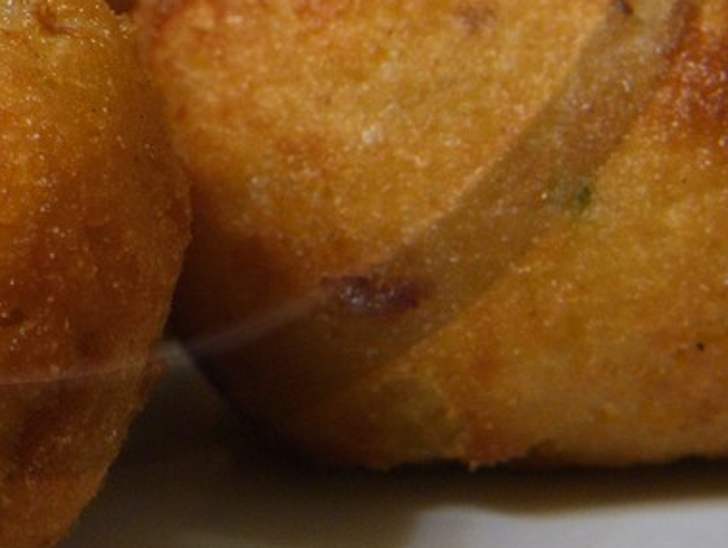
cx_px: -35
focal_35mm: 223
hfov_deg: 8.8
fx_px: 4694
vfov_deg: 6.6
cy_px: -321
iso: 800
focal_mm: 55
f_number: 11
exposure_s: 1/2
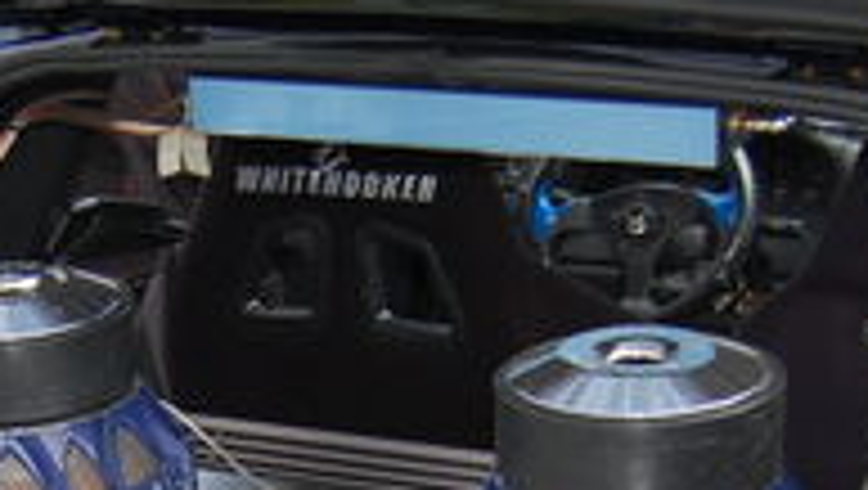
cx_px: 67
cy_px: 733
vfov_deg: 9.9
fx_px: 2758
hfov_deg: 17.6
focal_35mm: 120
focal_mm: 23
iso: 400
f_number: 4
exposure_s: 1/500
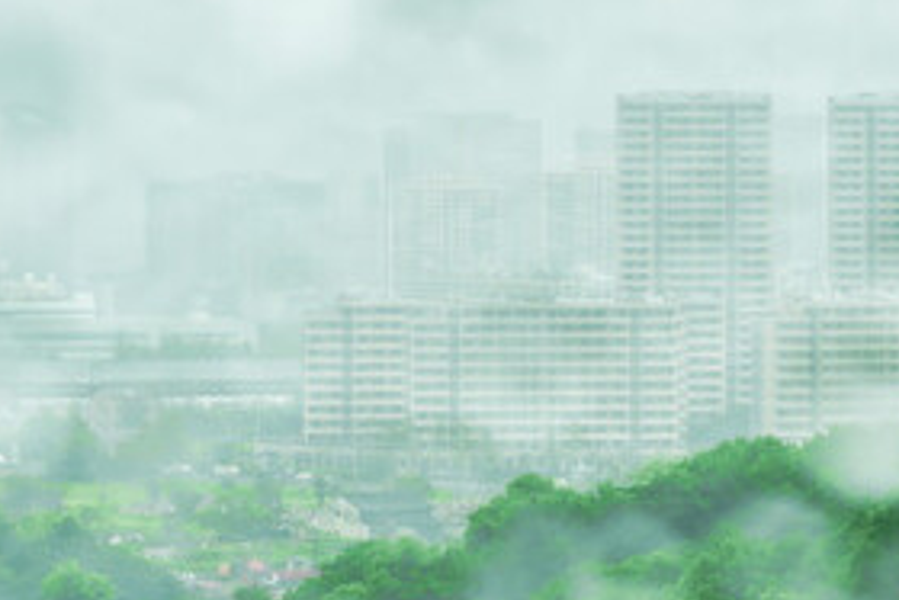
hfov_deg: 8.0
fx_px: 6421
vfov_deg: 5.4
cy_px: 274
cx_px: 684
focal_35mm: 257
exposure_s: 1/2.5
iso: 64
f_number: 18
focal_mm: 60
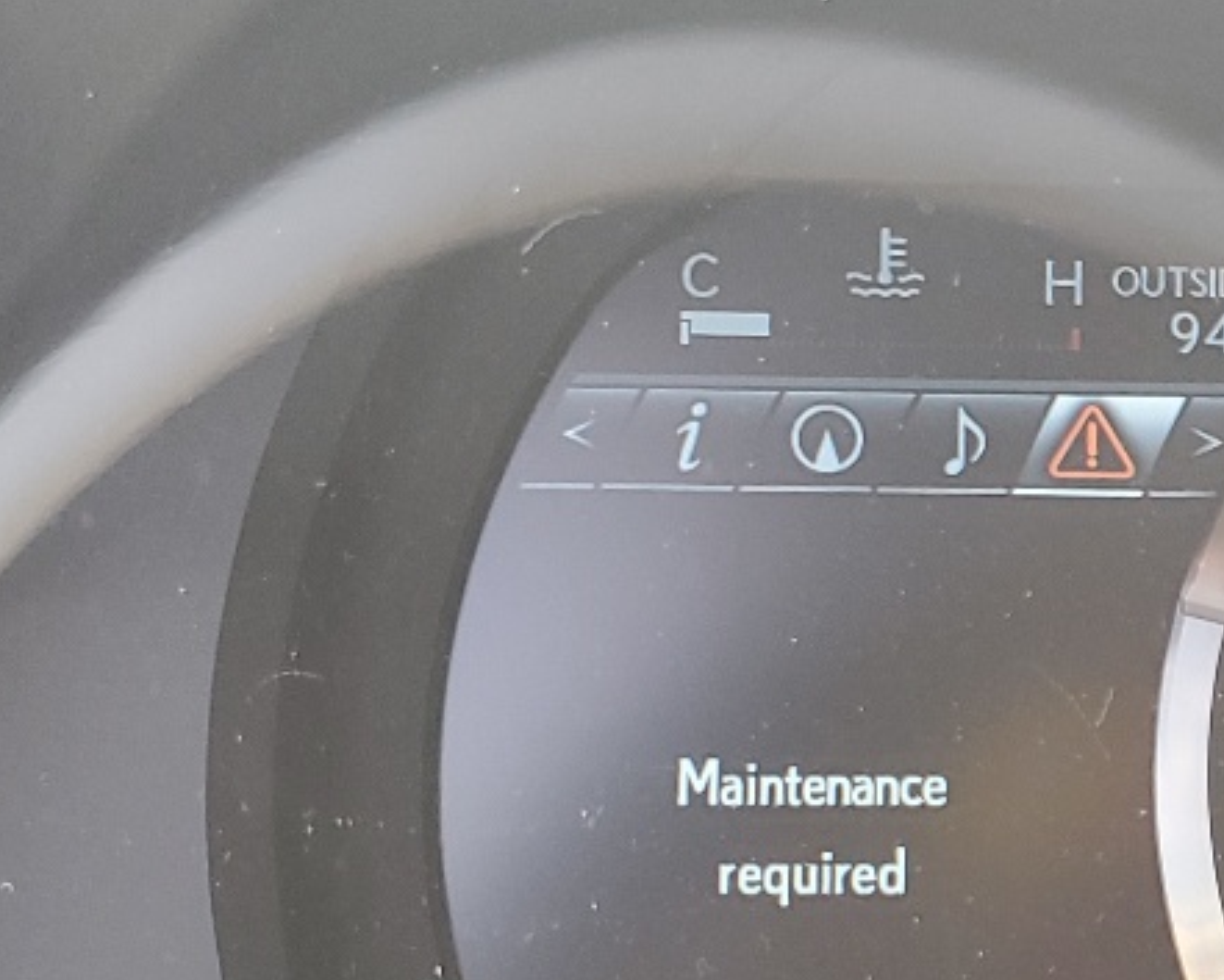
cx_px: 1571
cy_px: 722
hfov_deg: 19.3
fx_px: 3333
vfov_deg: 16.6
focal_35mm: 92
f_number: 1.5
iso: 59
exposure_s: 1/60.2
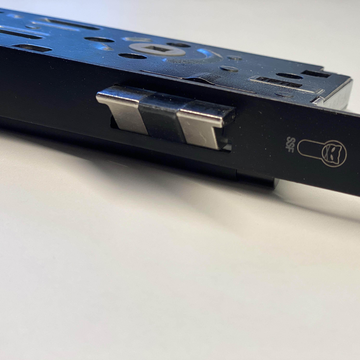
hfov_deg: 27.6
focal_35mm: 62
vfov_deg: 27.7
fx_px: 729
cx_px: 223
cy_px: 181
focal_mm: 6
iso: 50
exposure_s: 1/100
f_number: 2
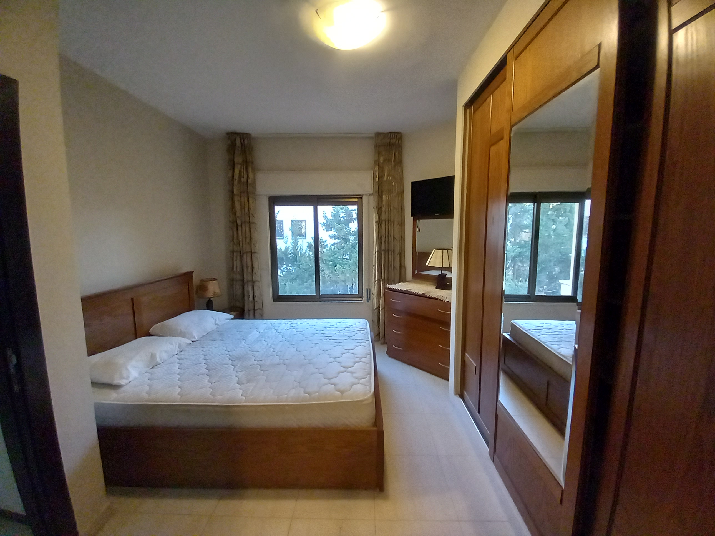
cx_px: 358
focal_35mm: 13
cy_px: 268
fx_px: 269
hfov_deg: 106.2
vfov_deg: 89.9
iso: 320
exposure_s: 1/24
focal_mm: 1.13
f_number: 2.2
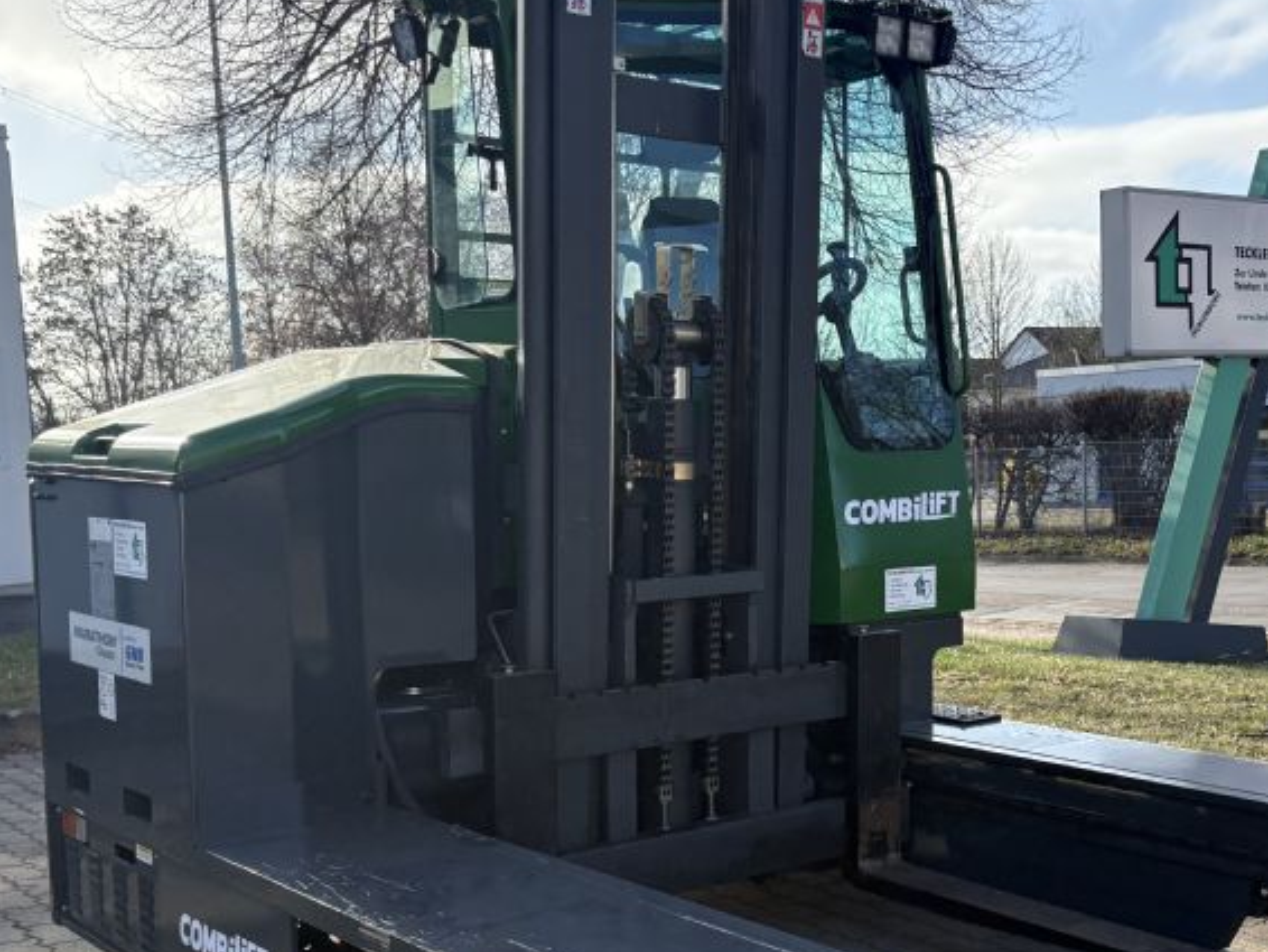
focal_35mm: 47
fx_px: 1722
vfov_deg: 30.8
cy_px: 589
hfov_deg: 40.1
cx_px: 800
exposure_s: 1/2747
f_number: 1.6
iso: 64
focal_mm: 5.96
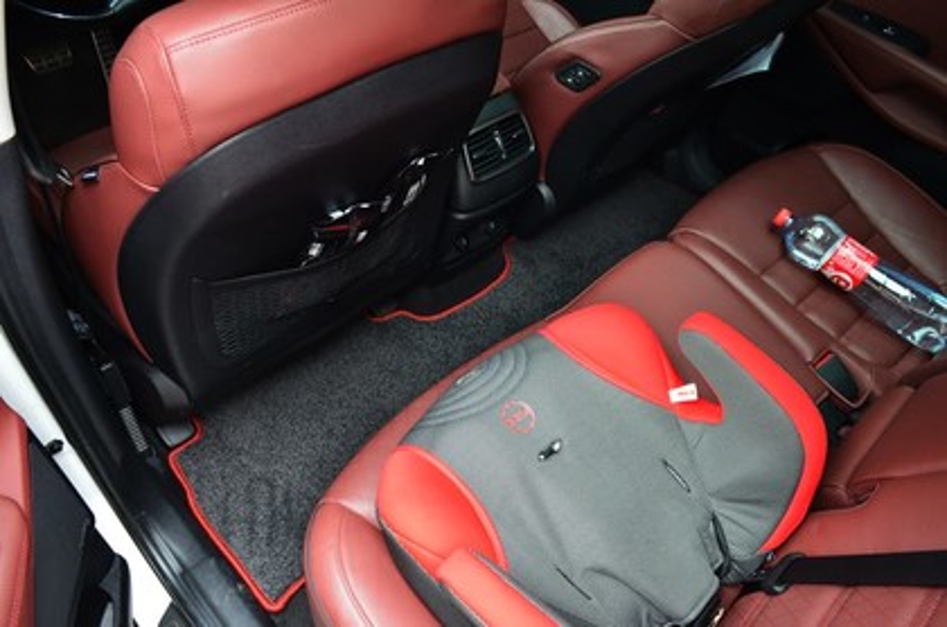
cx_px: 474
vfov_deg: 47.7
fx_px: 709
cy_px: 314
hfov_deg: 67.5
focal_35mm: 27
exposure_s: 1/10
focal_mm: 18
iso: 800
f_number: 5.6
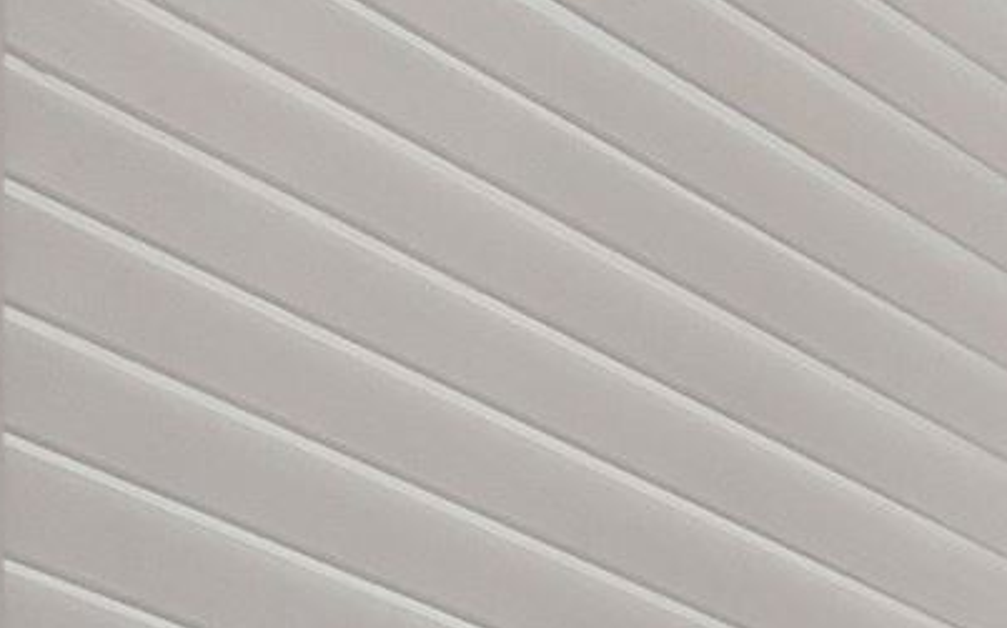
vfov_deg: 8.5
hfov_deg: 9.9
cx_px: 3412
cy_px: 2118
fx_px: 3210
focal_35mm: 117
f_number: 7.1
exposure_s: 1/5
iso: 640
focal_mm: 15
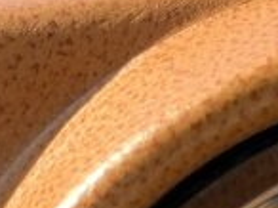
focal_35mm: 228
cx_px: 404
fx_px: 1828
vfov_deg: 6.3
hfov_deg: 8.5
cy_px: 435
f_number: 2.4
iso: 16
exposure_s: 1/122
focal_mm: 6
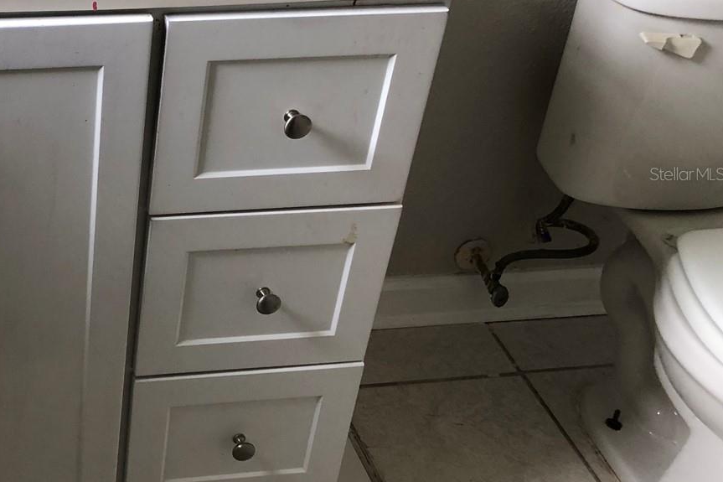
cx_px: 59
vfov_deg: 25.0
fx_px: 1084
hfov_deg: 34.6
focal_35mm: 54
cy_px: 174
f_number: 1.8
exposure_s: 1/17
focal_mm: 3.99
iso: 40
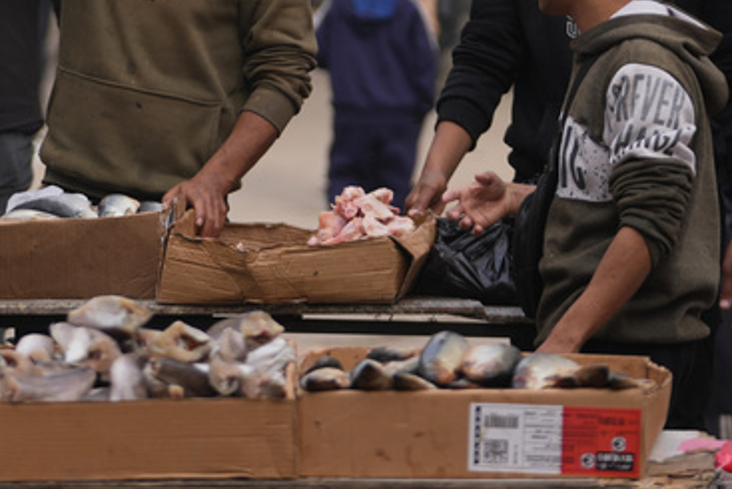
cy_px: -49
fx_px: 5838
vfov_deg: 4.8
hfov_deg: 7.2
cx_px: 168
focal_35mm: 287
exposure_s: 1/1250
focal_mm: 103
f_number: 2.8
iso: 100
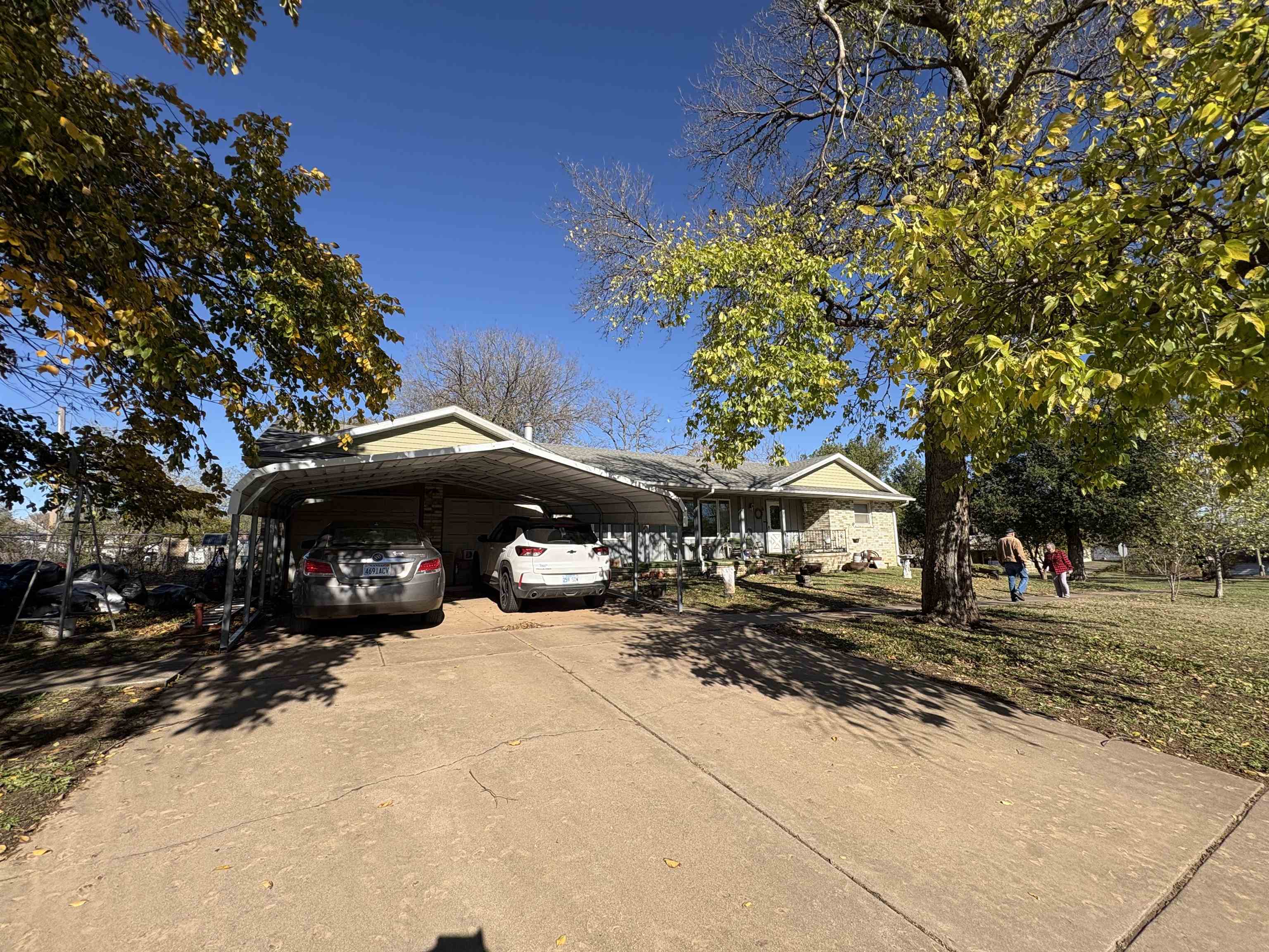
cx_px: 634
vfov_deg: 85.7
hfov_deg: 102.1
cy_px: 476
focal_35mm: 14
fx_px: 513
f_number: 2.2
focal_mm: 2.22
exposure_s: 1/1709
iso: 50
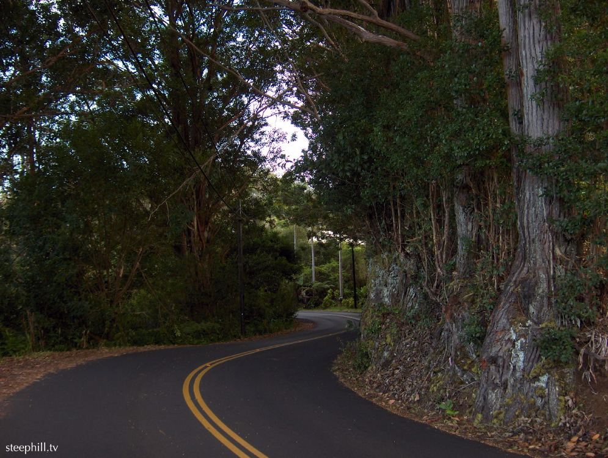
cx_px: 304
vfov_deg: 36.9
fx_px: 686
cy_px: 229
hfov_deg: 47.8
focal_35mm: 39
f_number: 2.8
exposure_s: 1/89
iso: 200
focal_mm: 8
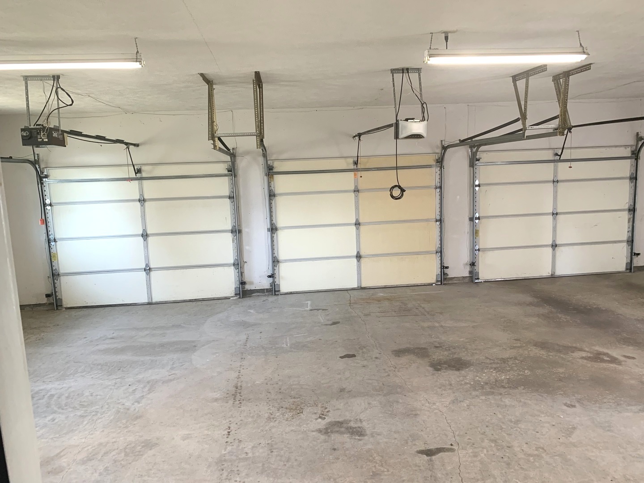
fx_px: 484
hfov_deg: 67.3
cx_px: 322
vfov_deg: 53.1
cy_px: 242
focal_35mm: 26
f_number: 1.8
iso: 125
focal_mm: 4.25
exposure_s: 1/60
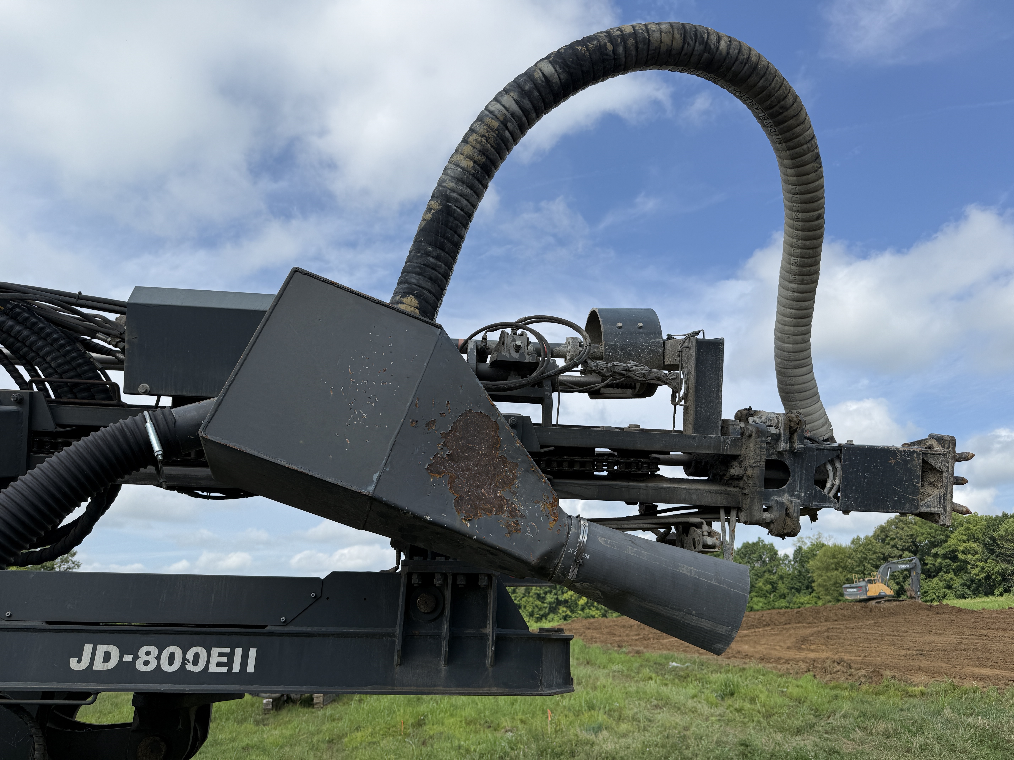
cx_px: 507
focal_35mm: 24
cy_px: 380
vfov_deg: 56.8
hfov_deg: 71.6
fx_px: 703
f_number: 1.78
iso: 80
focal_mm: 6.76
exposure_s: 1/5319
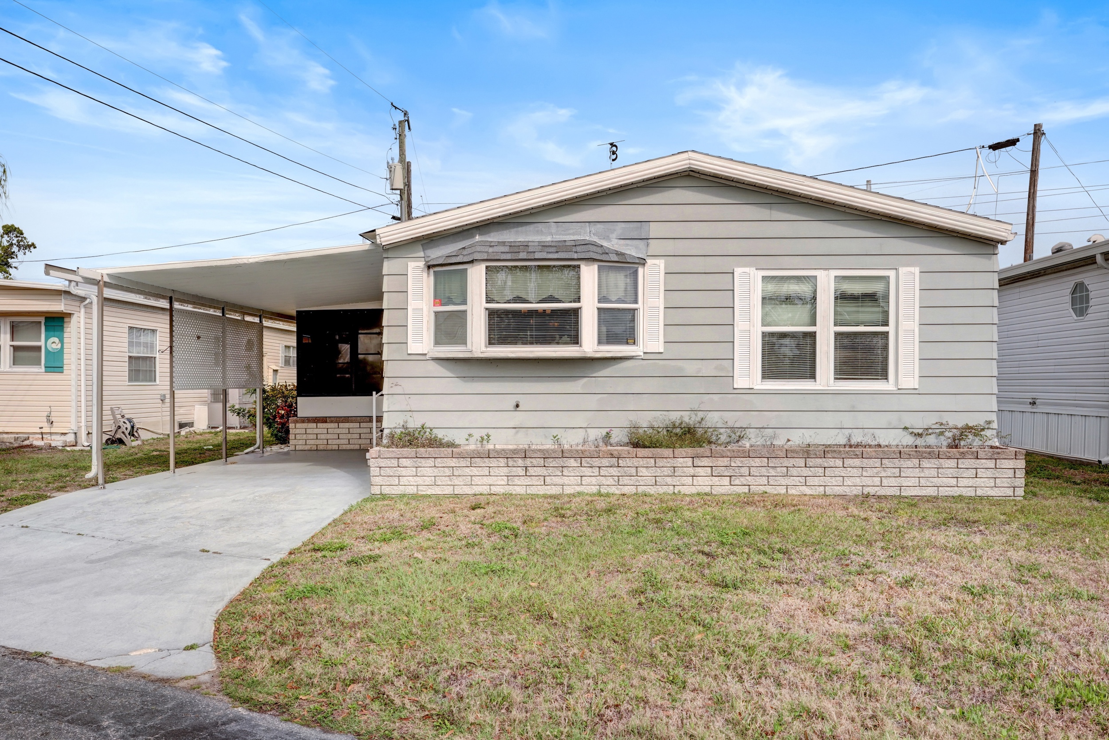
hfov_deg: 65.5
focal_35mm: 28
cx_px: 554
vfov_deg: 46.4
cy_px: 370
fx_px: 863
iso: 400
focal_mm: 28
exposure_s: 1/1600
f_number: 8
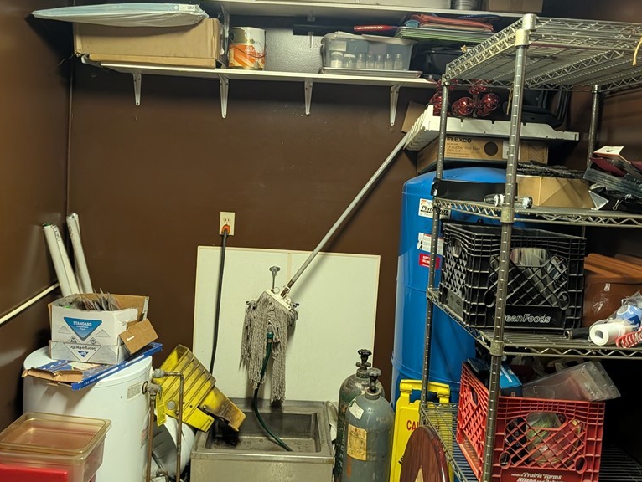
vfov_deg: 44.1
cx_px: 311
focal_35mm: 32
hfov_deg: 56.8
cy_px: 211
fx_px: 594
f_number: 1.68
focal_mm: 6.9
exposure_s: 1/120
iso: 1046
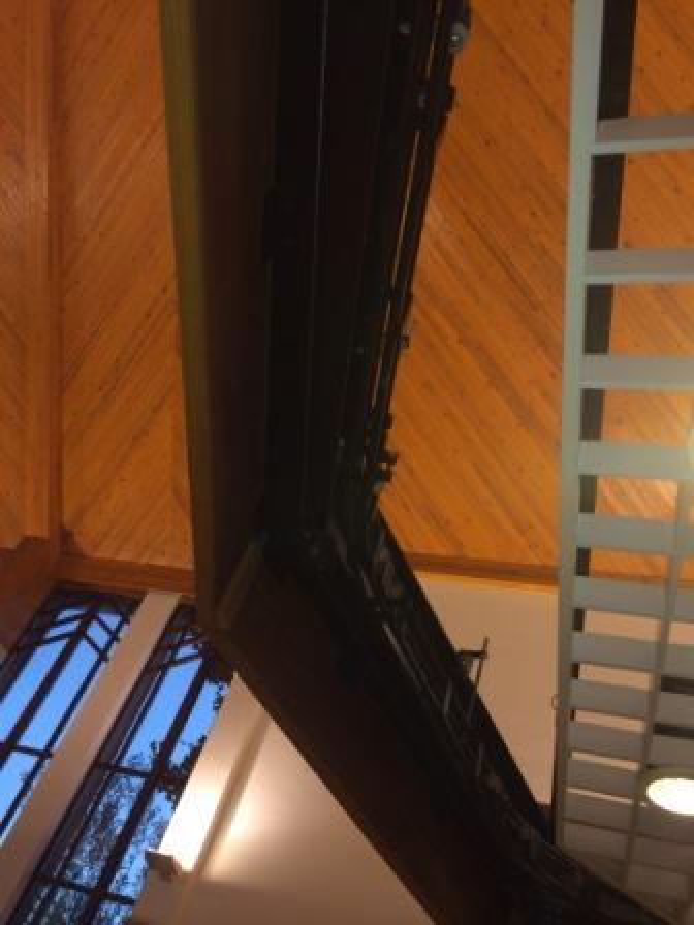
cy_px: 462
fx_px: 802
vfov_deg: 60.0
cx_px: 347
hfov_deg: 46.8
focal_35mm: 30
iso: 50
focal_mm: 4.12
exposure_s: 1/30
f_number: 2.2
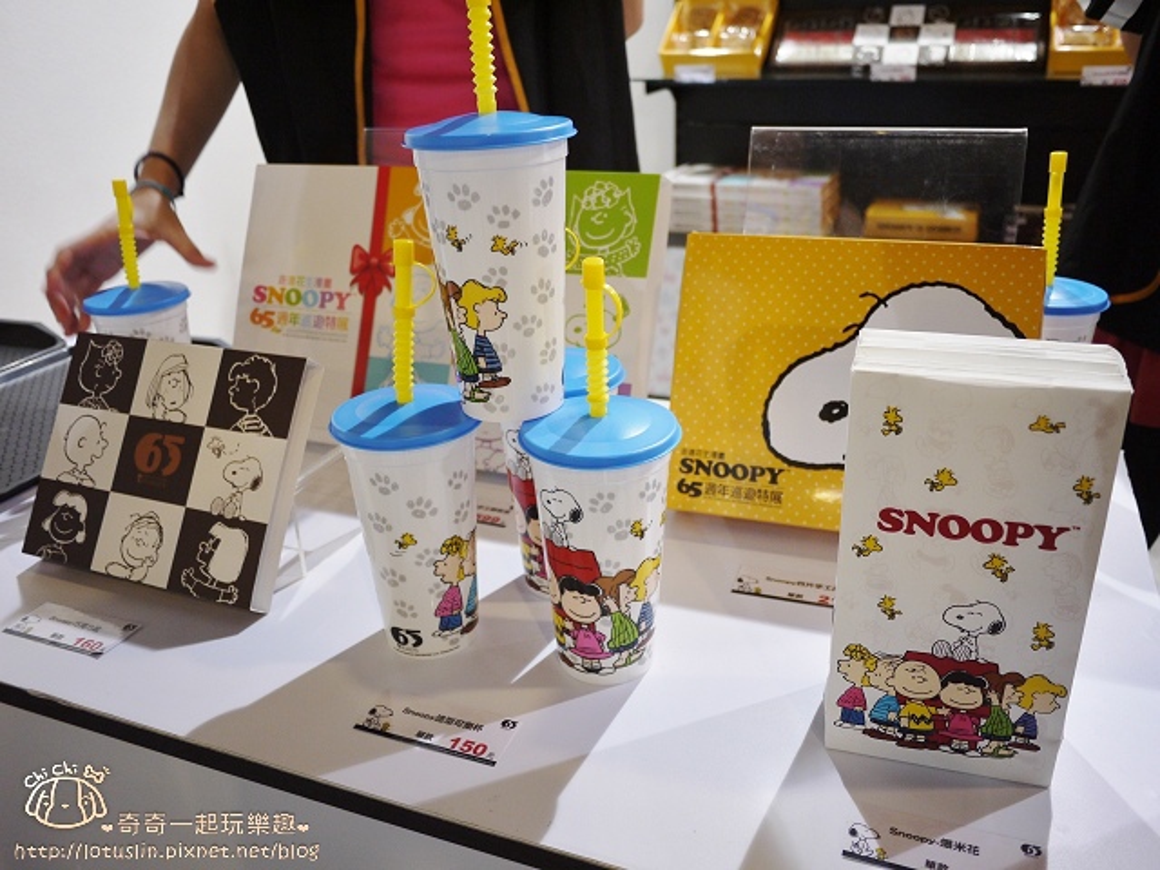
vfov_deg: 49.7
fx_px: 938
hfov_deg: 63.4
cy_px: 435
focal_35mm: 28
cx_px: 580
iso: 160
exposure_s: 1/60
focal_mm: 14
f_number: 2.5
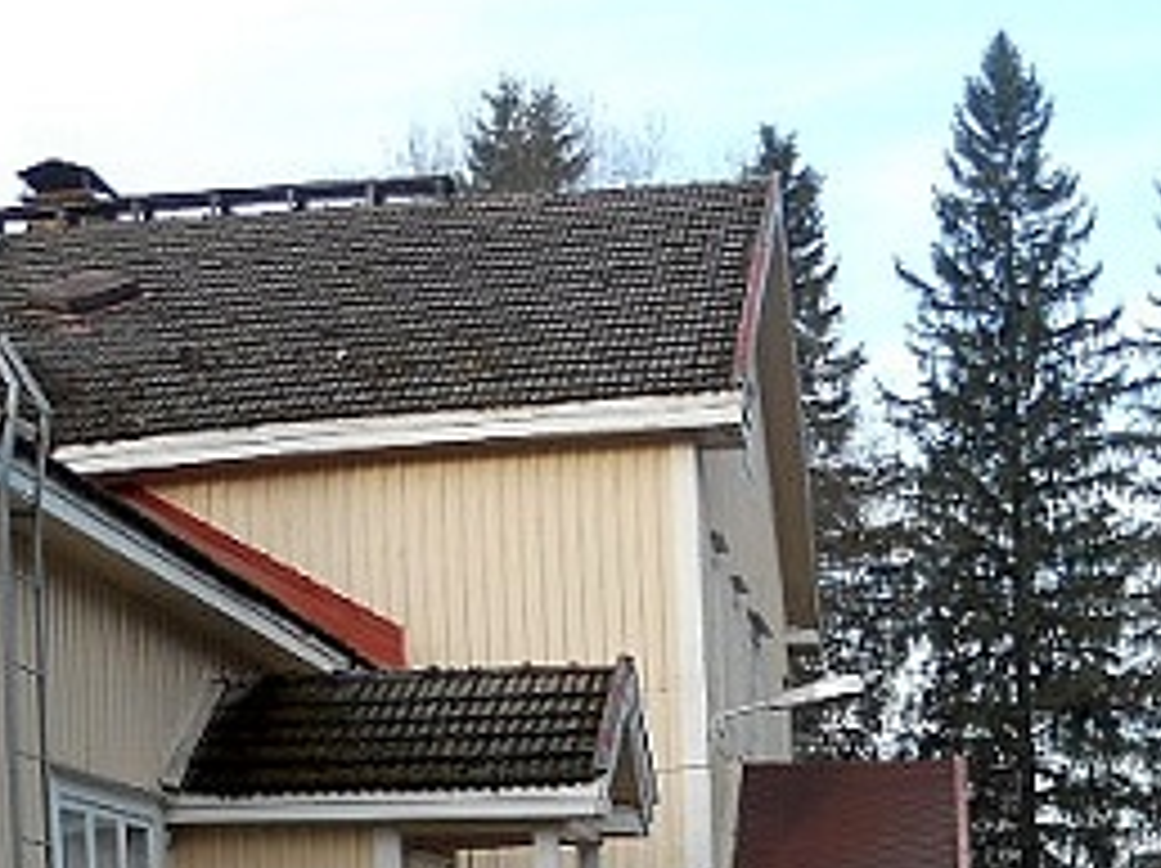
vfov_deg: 16.1
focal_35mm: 87
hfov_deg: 22.5
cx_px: 695
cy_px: 1127
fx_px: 2915
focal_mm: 4.9
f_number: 3.2
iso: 80
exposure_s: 1/200
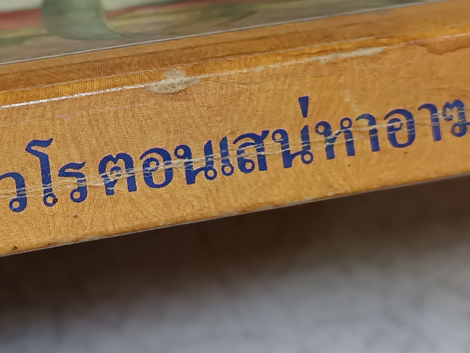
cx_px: 98
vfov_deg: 16.2
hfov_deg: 21.3
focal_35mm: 91
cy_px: 99
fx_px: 1235
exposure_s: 1/33.3
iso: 1172
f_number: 1.7
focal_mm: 5.31
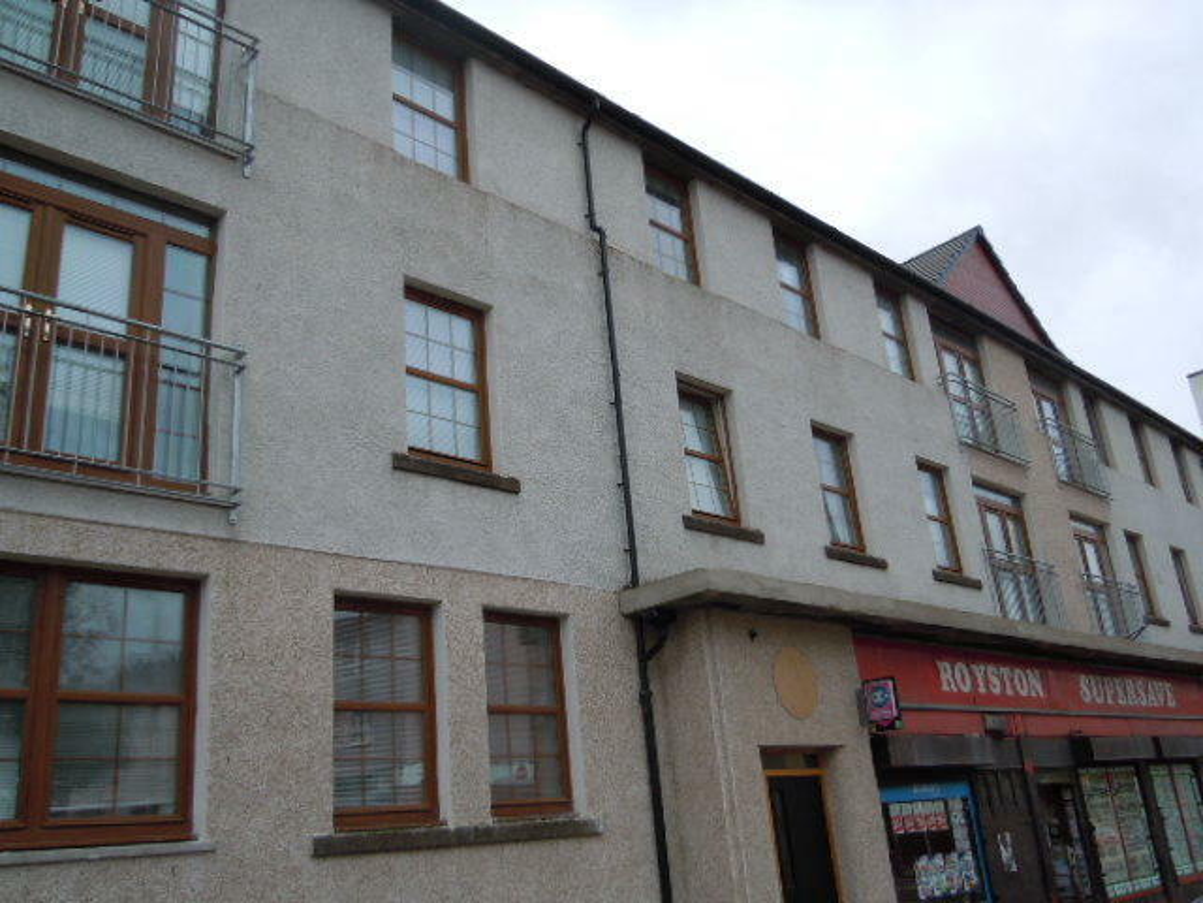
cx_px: 602
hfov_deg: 60.0
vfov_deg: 46.8
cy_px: 452
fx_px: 1043
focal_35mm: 30
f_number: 3.5
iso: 100
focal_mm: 5.4
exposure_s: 1/640
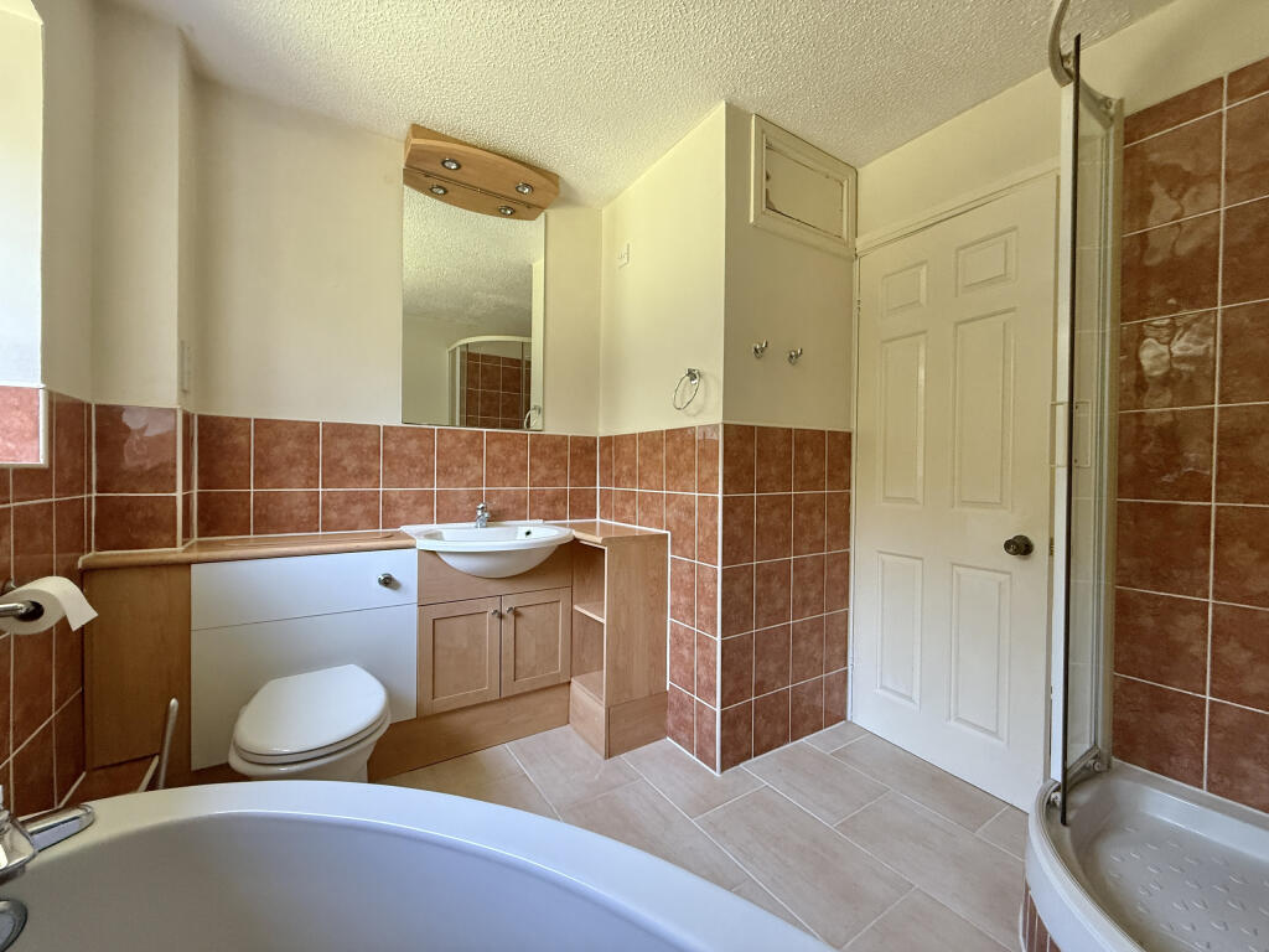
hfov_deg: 102.1
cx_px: 634
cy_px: 476
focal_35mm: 14
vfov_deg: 85.7
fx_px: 513
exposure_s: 1/75
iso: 320
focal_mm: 2.22
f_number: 2.2
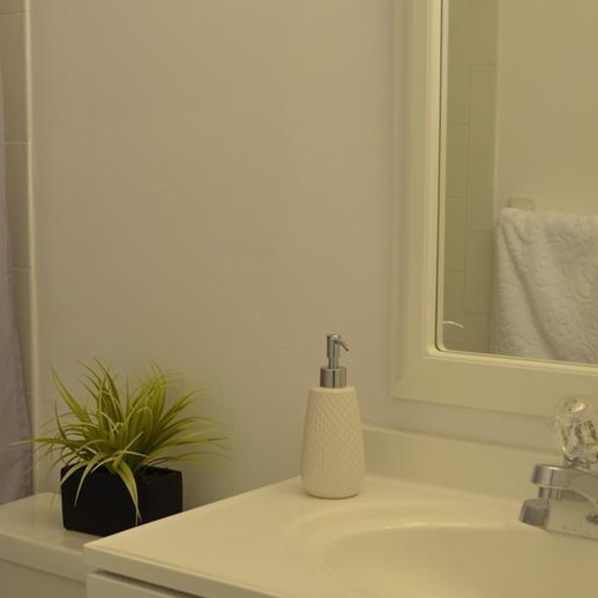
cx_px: 169
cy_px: 341
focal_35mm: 65
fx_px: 1270
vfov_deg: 26.5
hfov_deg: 26.2
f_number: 4
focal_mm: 22
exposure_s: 1/60
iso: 400
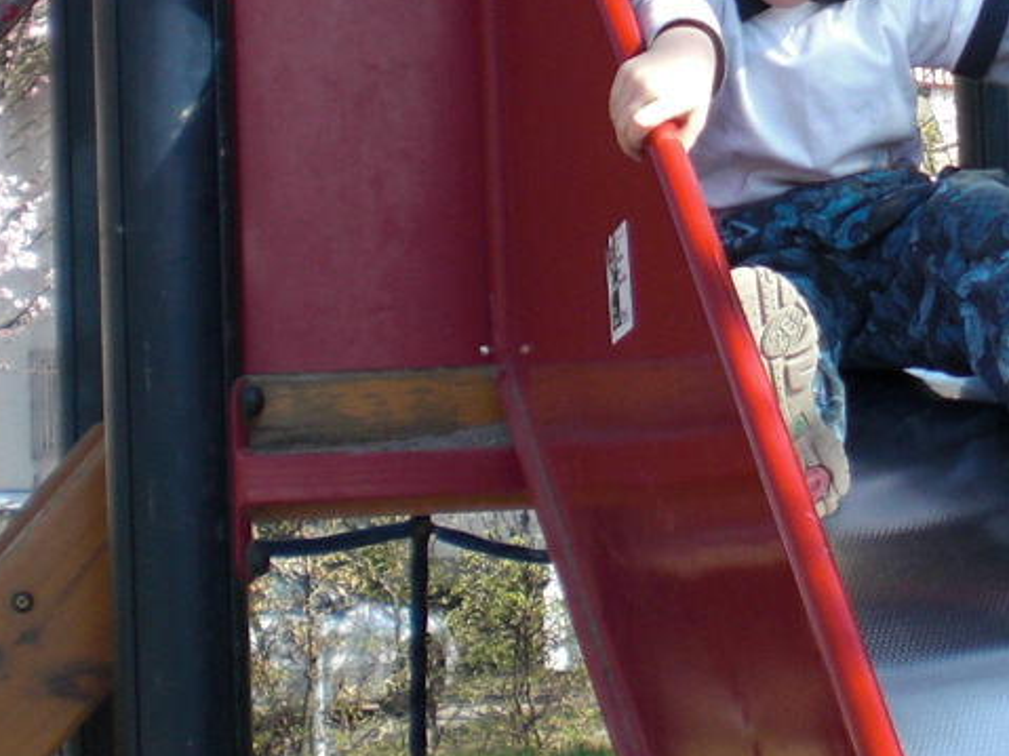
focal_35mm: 127
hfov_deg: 15.3
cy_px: 105
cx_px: 944
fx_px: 3701
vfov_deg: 11.6
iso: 64
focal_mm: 6.3
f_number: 3.1
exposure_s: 1/320
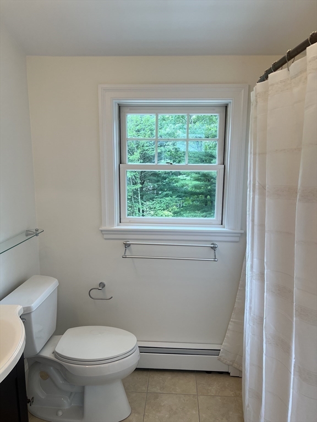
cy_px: 211
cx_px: 158
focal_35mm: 26
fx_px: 317
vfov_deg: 67.3
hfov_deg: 53.1
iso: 50
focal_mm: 5.7
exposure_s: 1/120
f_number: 1.5
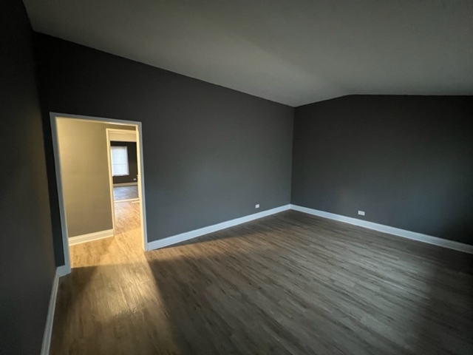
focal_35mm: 13
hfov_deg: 106.2
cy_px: 178
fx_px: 178
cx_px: 236
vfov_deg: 89.9
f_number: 1.8
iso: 1000
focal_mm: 1.57
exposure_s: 1/30
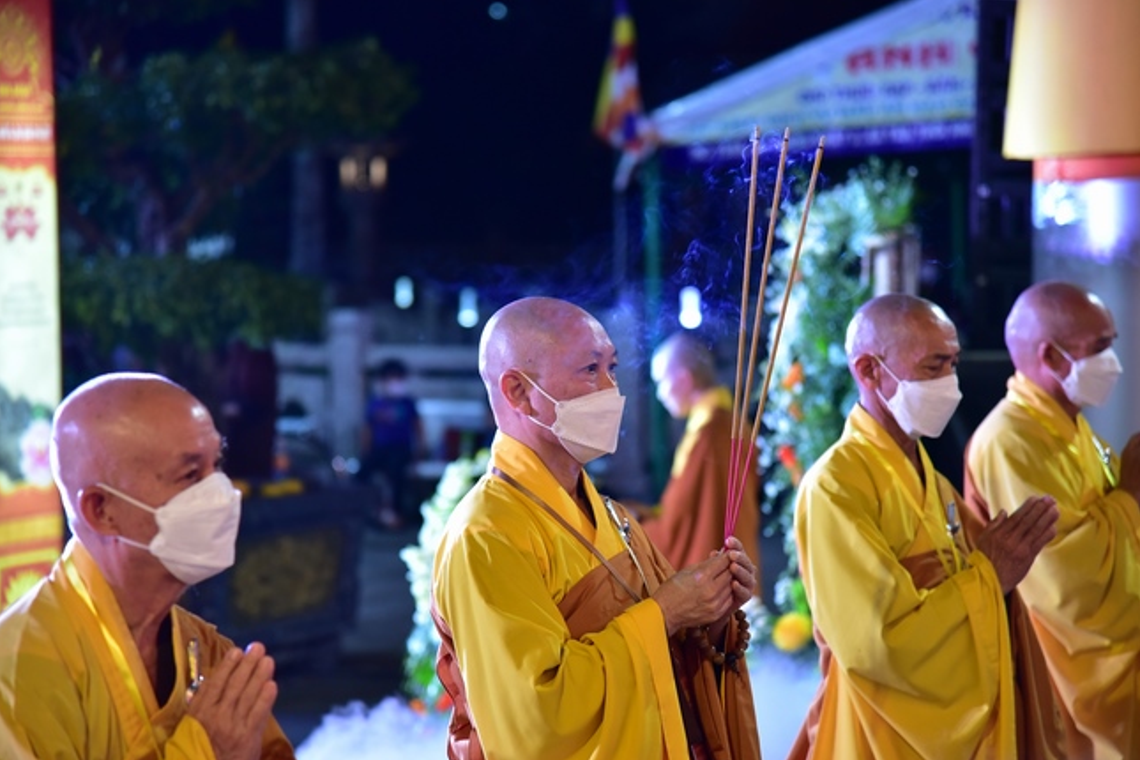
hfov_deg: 16.9
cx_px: 567
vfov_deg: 11.3
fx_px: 3831
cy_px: 382
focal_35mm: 121
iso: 2000
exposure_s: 1/60
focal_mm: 120
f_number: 4
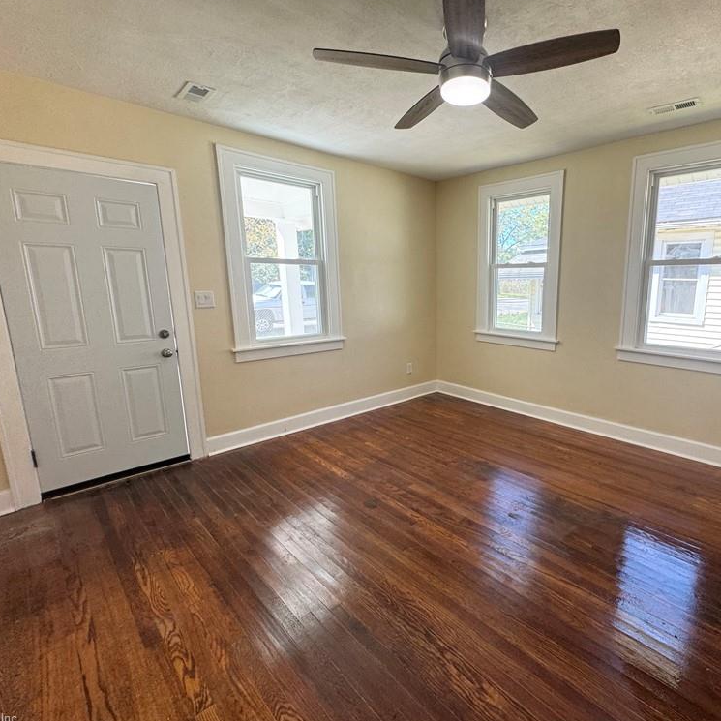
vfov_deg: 84.0
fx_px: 401
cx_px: 458
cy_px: 356
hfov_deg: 82.1
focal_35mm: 17
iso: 80
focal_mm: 2.22
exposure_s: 1/120
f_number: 2.2
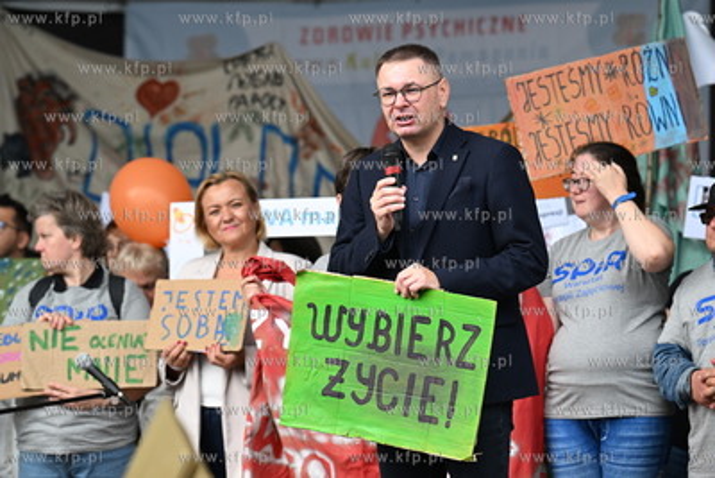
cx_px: 358
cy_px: 239
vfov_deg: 6.9
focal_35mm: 200
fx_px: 3973
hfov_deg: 10.3
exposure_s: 1/320
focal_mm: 200
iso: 250
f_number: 5.6
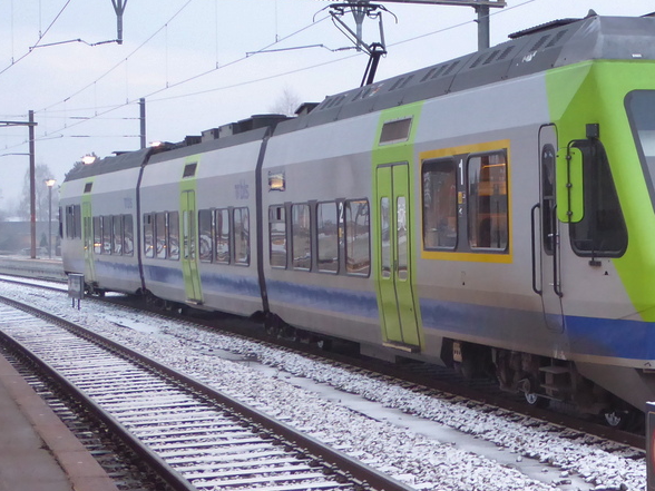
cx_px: 566
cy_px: 238
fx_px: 1892
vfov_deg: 14.8
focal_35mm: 100
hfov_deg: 19.3
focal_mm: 8.4
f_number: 4
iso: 400
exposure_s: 1/30
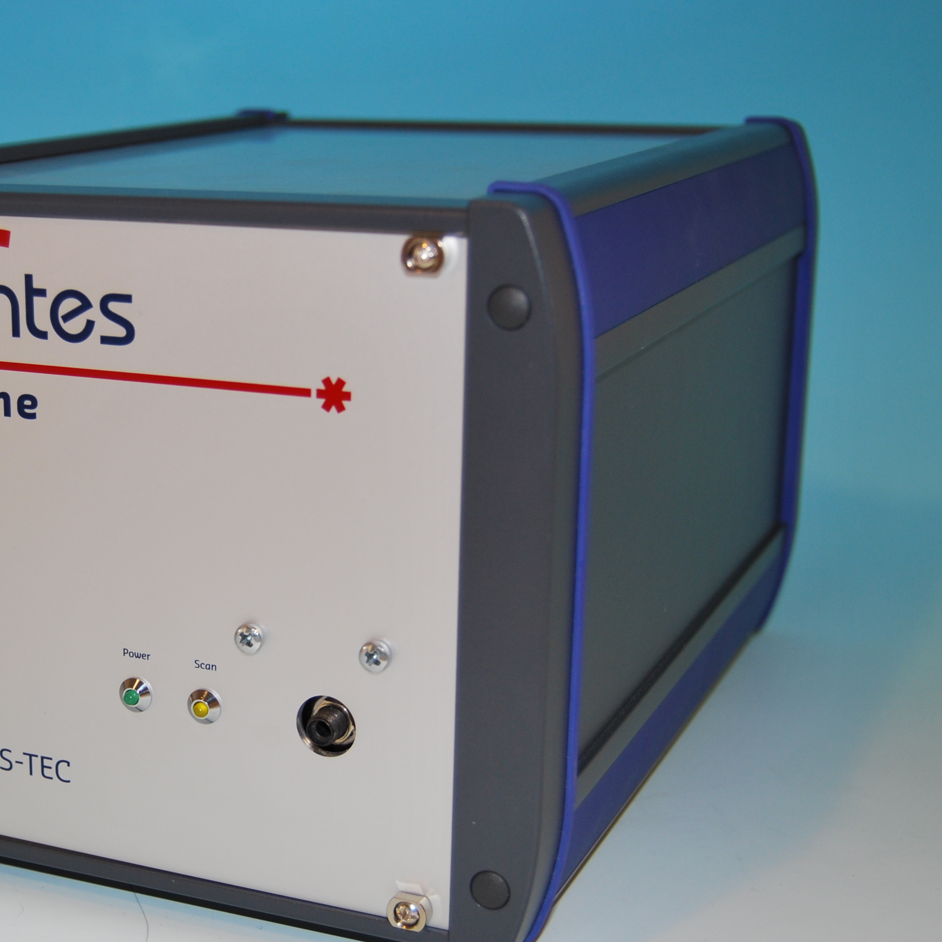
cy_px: 558
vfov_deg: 26.4
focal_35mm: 65
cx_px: 173
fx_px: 2001
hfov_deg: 26.0
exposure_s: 1/60
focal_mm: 28
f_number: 4.2
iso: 200
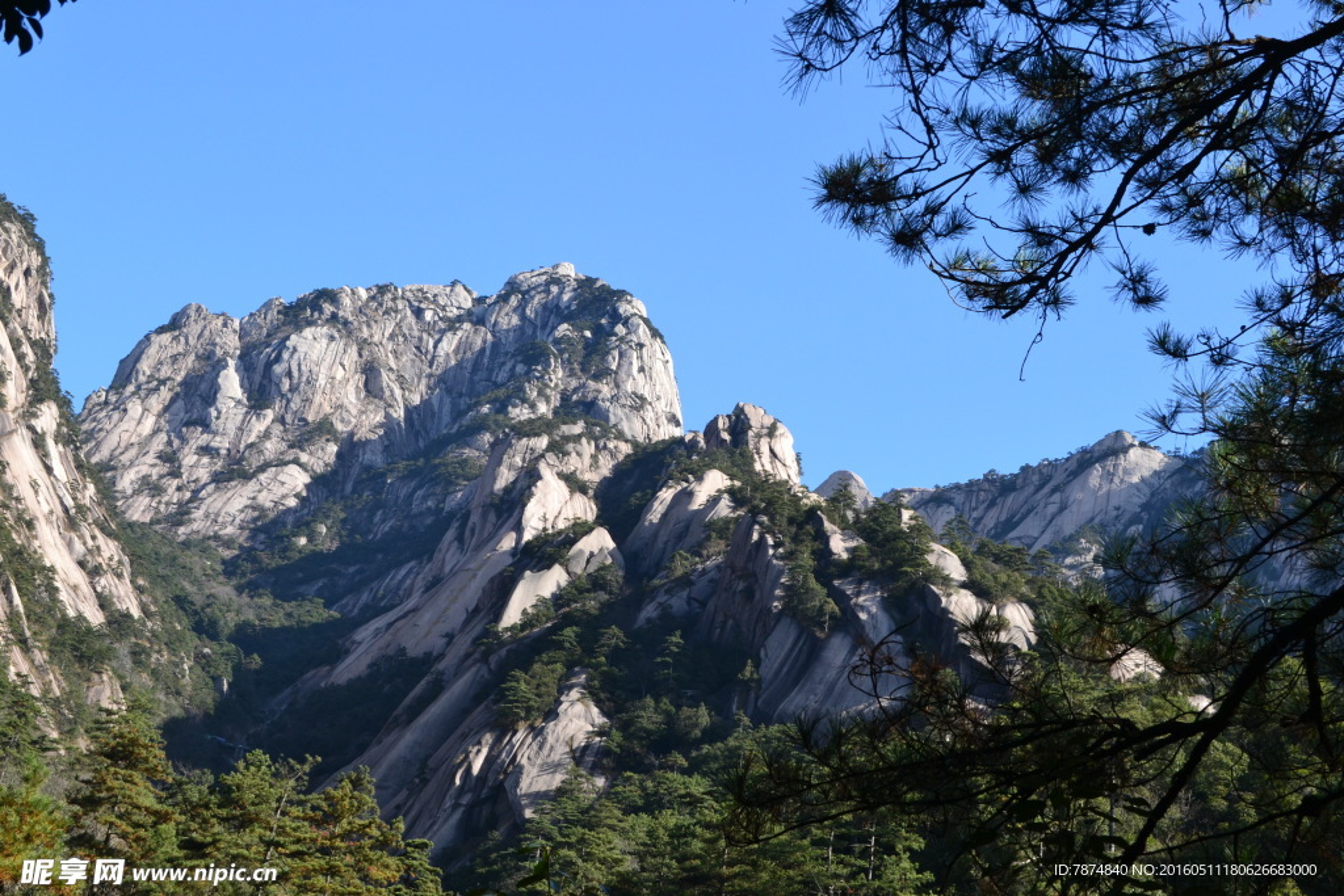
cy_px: 448
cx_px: 672
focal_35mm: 51
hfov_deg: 38.9
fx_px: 1904
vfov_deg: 26.5
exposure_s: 1/160
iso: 400
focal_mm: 34
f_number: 9
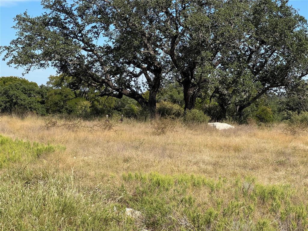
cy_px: 116
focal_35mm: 77
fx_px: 685
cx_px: 154
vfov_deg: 19.1
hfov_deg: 25.3
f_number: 2.8
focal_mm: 9
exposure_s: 1/732
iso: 25
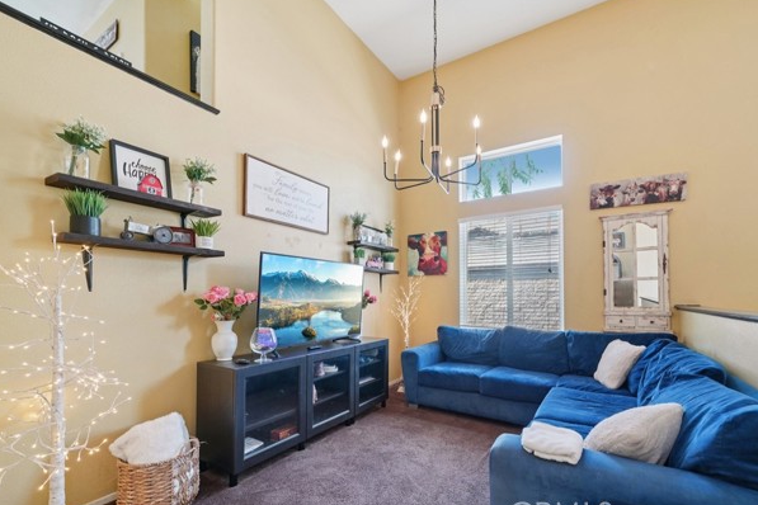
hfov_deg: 100.3
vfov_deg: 77.3
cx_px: 394
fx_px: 316
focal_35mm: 15
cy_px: 261
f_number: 8
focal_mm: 14
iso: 400
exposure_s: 1/15
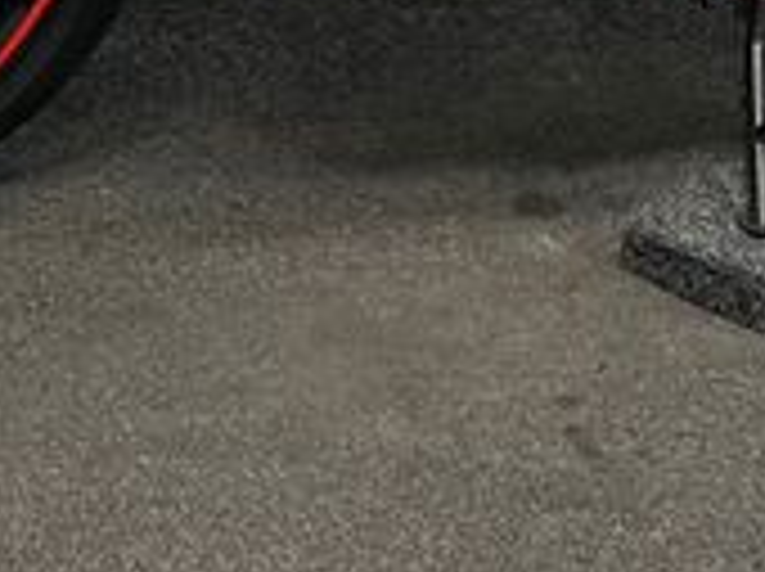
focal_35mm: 98
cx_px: 495
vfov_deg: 13.4
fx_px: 2163
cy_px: -495
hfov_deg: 20.0
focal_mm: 5.1
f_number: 1.6
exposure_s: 1/50
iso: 100
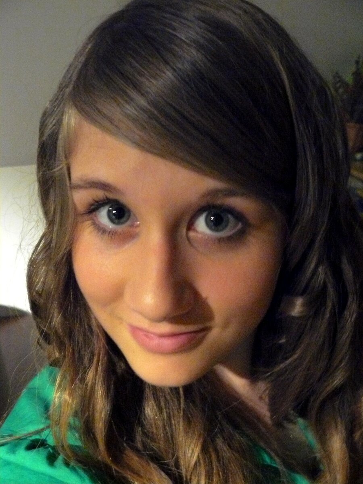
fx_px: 503
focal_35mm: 36
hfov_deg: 39.7
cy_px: 242
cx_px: 182
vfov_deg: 51.4
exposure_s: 1/8
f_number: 2.8
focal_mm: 6
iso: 800
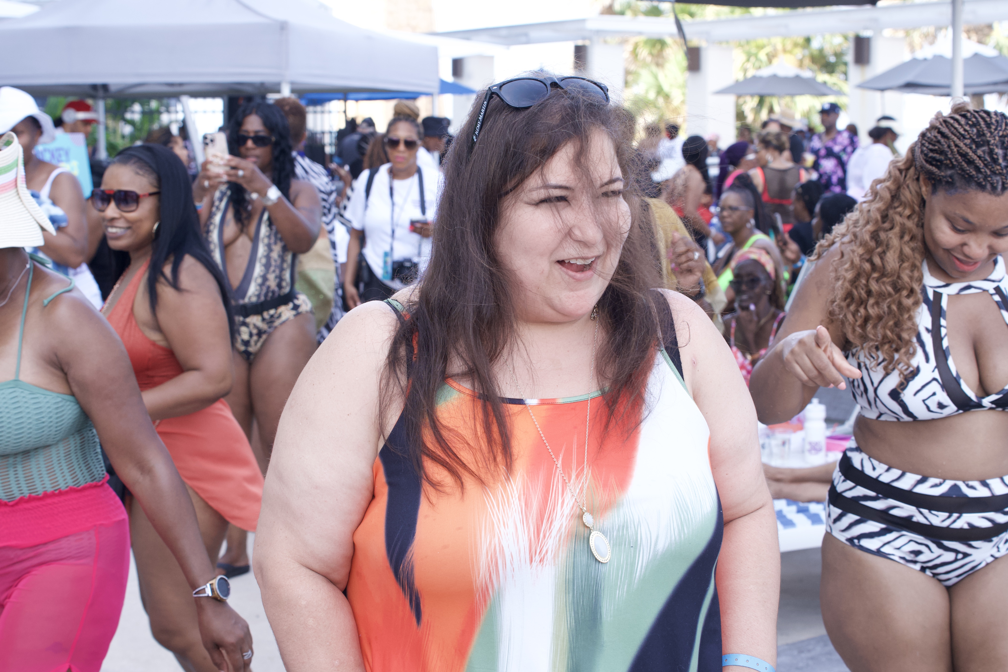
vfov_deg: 26.0
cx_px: 504
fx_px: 1456
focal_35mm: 52
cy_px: 336
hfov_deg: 38.2
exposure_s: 1/400
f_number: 5
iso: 640
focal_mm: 35
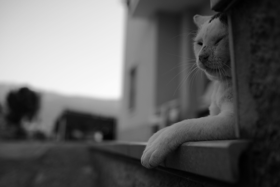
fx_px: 272
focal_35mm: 35
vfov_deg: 37.9
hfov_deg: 54.4
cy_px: 94
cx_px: 140
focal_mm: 23
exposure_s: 1/640
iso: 160
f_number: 2
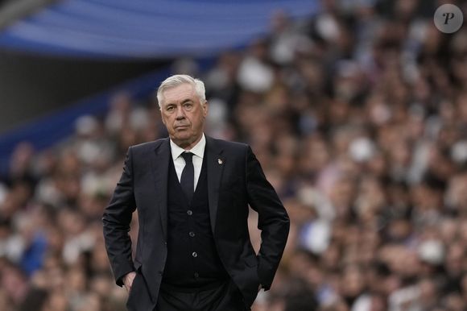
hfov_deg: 5.2
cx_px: 234
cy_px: 156
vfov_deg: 3.4
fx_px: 5186
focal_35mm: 400
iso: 2000
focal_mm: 400
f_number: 2.8
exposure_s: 1/3200
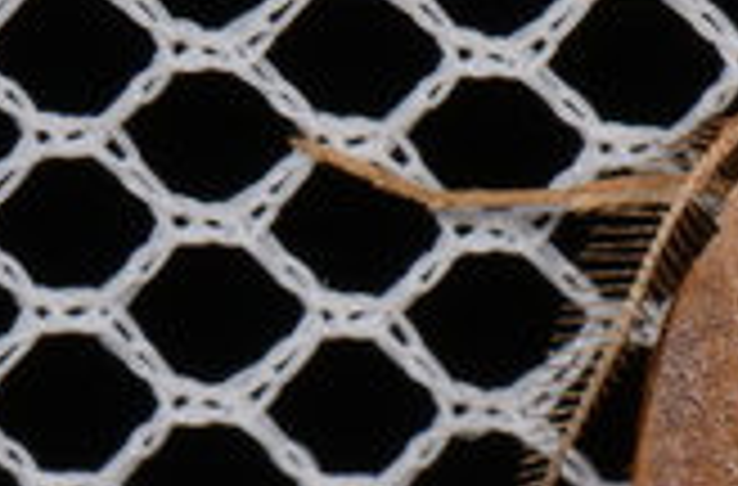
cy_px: 706
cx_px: 1215
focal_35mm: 616
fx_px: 12588
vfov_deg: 2.2
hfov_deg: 3.3
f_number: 22
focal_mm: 85
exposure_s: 1/60
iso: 100
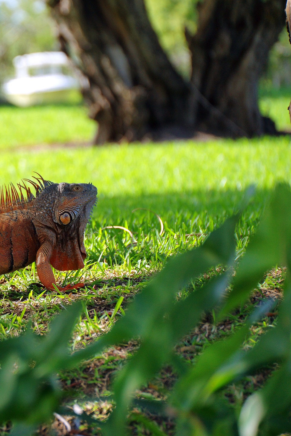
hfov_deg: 5.1
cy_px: 217
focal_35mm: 271
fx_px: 3285
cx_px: -19
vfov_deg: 7.6
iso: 200
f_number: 5
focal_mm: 180
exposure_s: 1/640
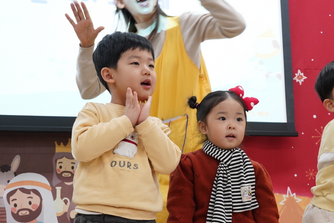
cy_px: 127
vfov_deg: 23.4
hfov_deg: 34.3
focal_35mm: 58
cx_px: 214
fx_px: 538
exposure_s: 1/80
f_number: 7.1
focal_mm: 40
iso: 2500
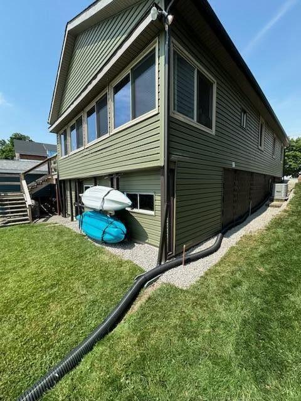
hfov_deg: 85.7
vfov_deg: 102.1
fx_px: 162
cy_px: 200
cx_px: 150
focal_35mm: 14
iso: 50
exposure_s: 1/1595
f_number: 2.2
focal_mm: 2.22
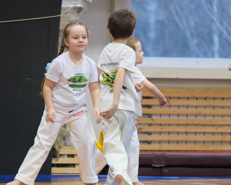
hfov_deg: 5.7
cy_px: 92
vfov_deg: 4.6
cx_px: 102
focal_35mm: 339
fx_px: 2318
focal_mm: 200
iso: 3200
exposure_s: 1/105
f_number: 4.8
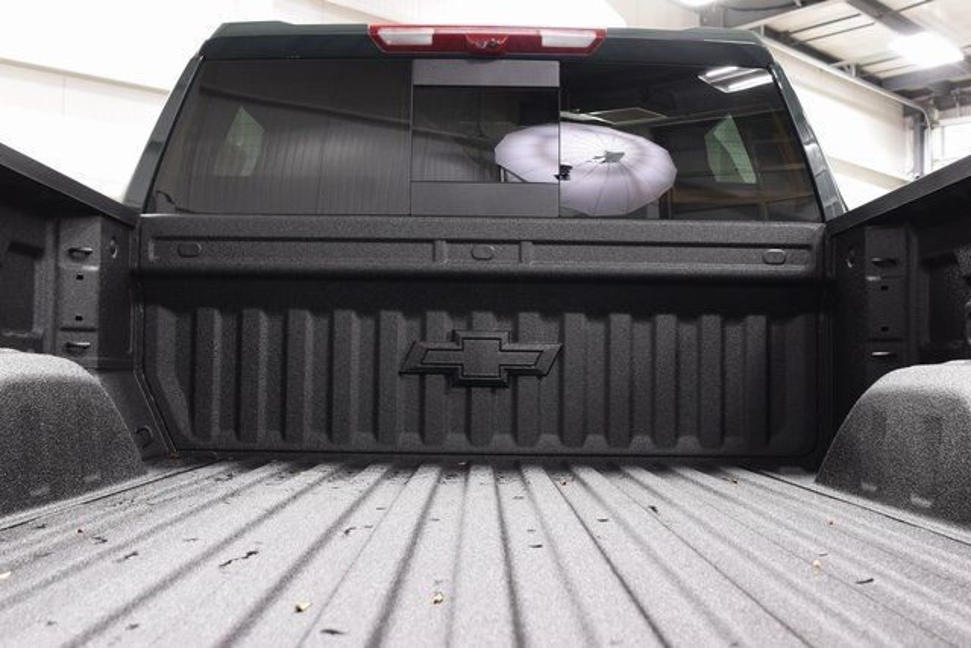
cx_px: 486
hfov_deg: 53.1
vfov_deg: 36.9
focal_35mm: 36
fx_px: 971
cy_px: 324
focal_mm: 24
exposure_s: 1/15
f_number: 6.3
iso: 1600
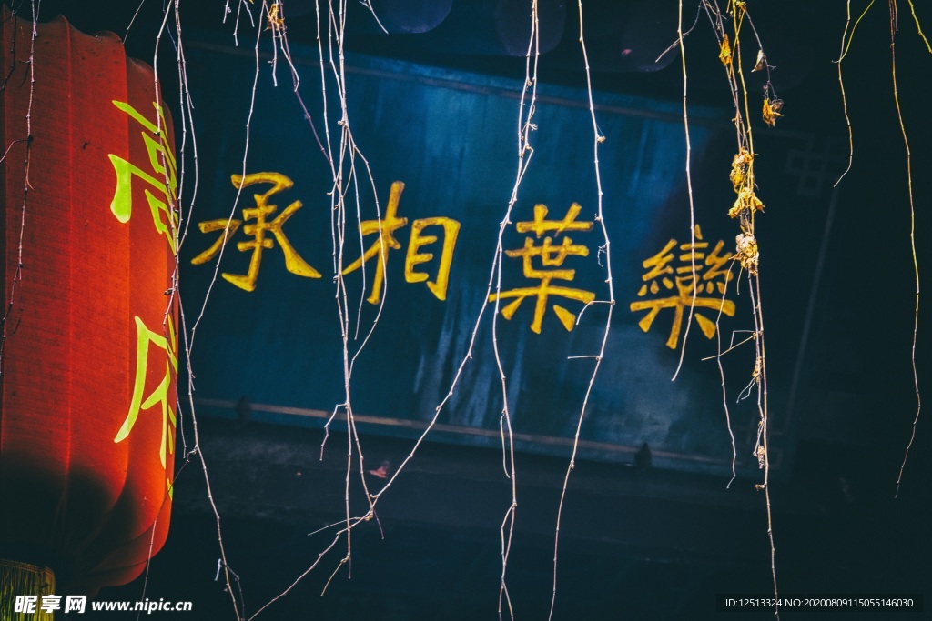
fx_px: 2913
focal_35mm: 112
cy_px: 310
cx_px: 466
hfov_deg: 18.2
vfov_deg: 12.2
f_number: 9
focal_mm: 75
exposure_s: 1/30
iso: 640
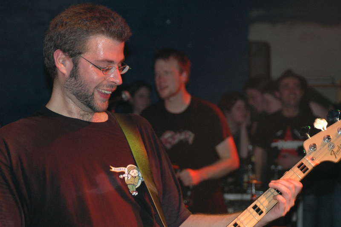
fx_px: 1207
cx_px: 170
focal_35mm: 128
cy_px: 114
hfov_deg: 16.1
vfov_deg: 10.7
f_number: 4.5
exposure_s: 1/60
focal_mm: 85
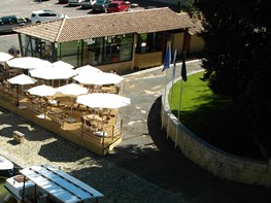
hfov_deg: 23.6
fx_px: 626
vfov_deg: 18.3
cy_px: 155
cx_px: 15
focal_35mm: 80
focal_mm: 7.5
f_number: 4
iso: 100
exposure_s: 1/750
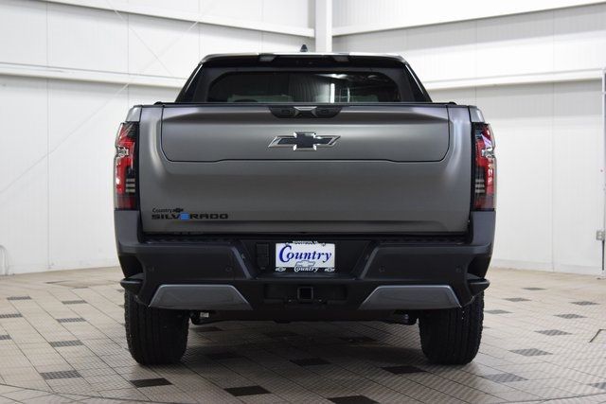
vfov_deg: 22.6
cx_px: 303
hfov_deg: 33.4
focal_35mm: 60
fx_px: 1010
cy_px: 202
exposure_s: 1/60
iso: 1600
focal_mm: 40
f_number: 5
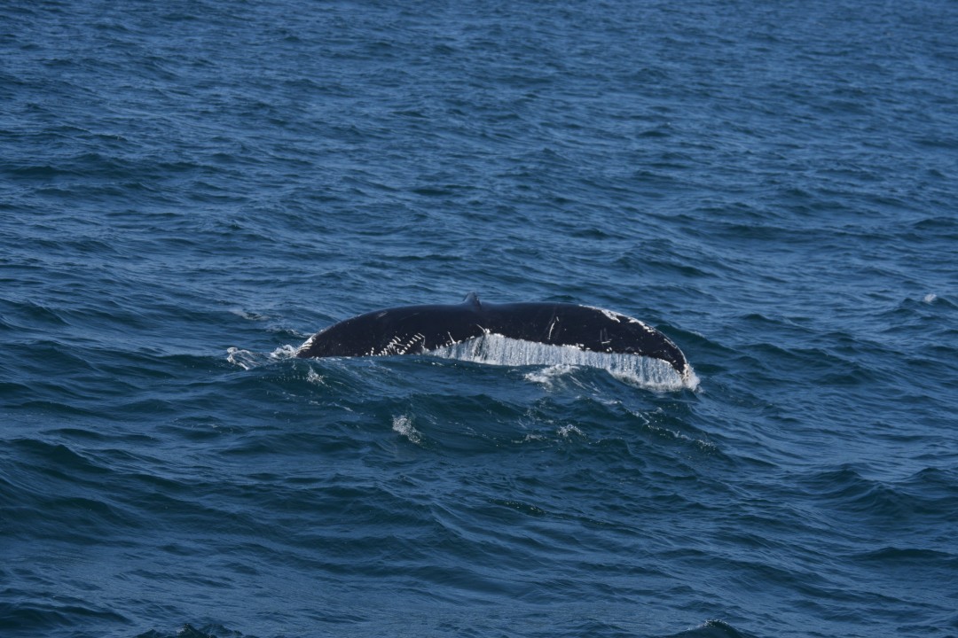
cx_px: 479
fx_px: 3393
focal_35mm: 128
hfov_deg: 16.1
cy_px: 319
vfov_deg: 10.8
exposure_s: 1/1600
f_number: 5.6
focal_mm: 85
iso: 200
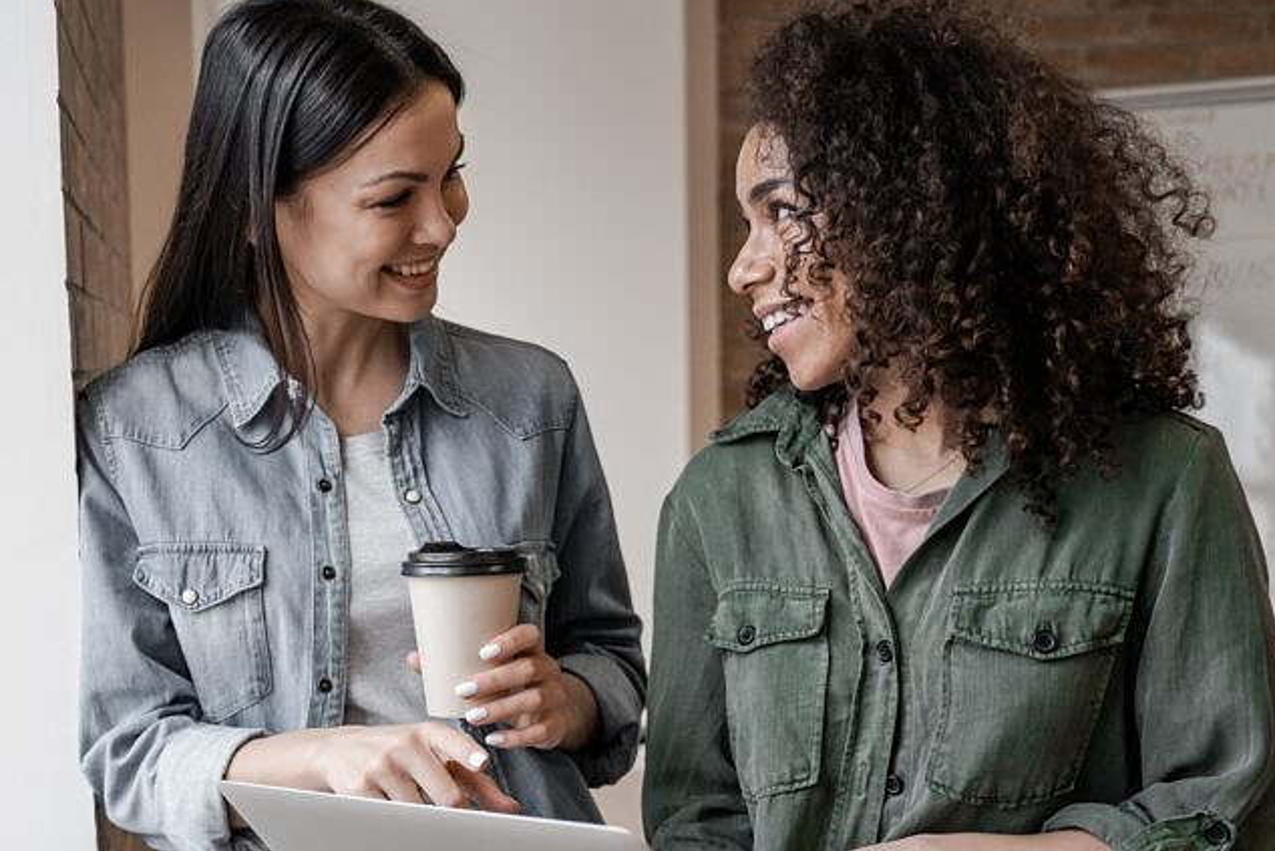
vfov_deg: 25.1
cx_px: 237
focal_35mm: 53
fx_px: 1877
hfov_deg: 36.1
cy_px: 691
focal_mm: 28
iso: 500
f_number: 2.8
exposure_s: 1/160
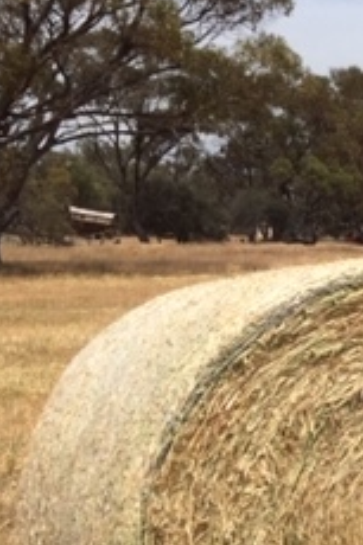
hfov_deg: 13.8
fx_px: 1272
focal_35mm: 84
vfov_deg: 23.9
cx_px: 726
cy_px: 422
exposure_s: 1/3597
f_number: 2.2
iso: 32
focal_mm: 4.15
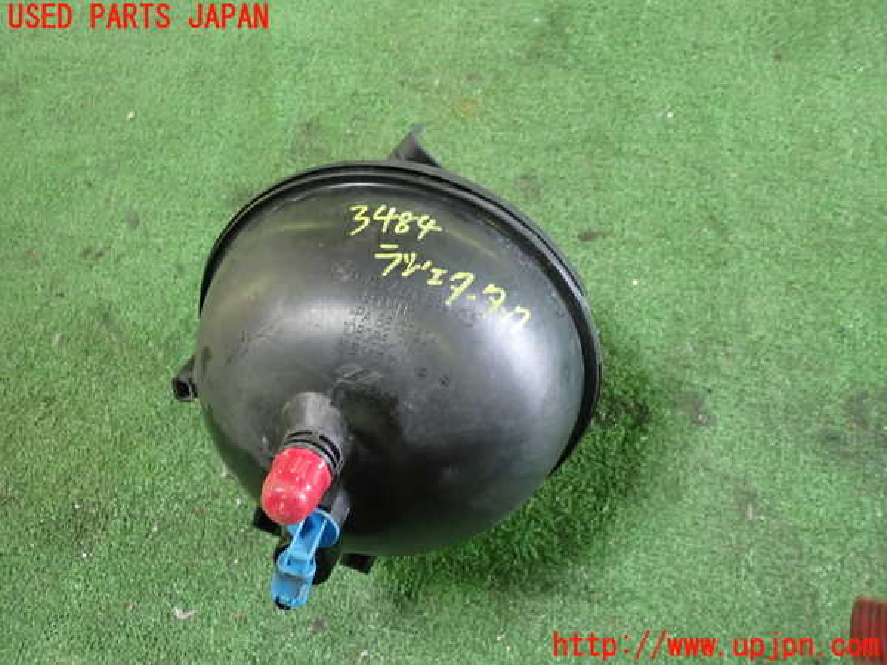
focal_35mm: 30
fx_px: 769
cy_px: 332
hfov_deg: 60.0
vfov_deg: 46.8
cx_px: 444
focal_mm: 5.4
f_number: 2.3
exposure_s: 1/30
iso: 640
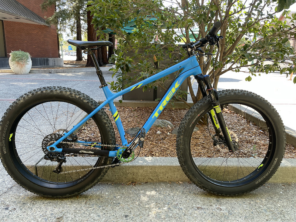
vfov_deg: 53.1
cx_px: 148
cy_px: 111
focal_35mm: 26
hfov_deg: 67.3
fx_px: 222
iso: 40
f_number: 1.6
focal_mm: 4.2
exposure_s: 1/121
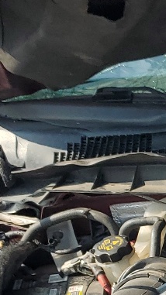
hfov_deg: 8.6
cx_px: 484
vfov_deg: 16.9
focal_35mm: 119
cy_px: 395
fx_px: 932
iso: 50
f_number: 1.5
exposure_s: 1/1429
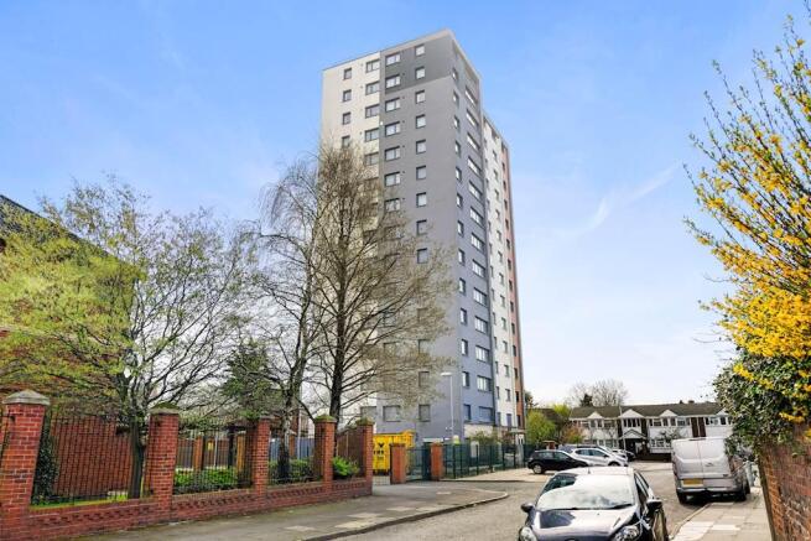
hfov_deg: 69.4
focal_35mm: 26
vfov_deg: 49.6
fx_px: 586
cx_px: 406
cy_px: 270
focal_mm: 17
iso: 200
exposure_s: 1/450
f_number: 4
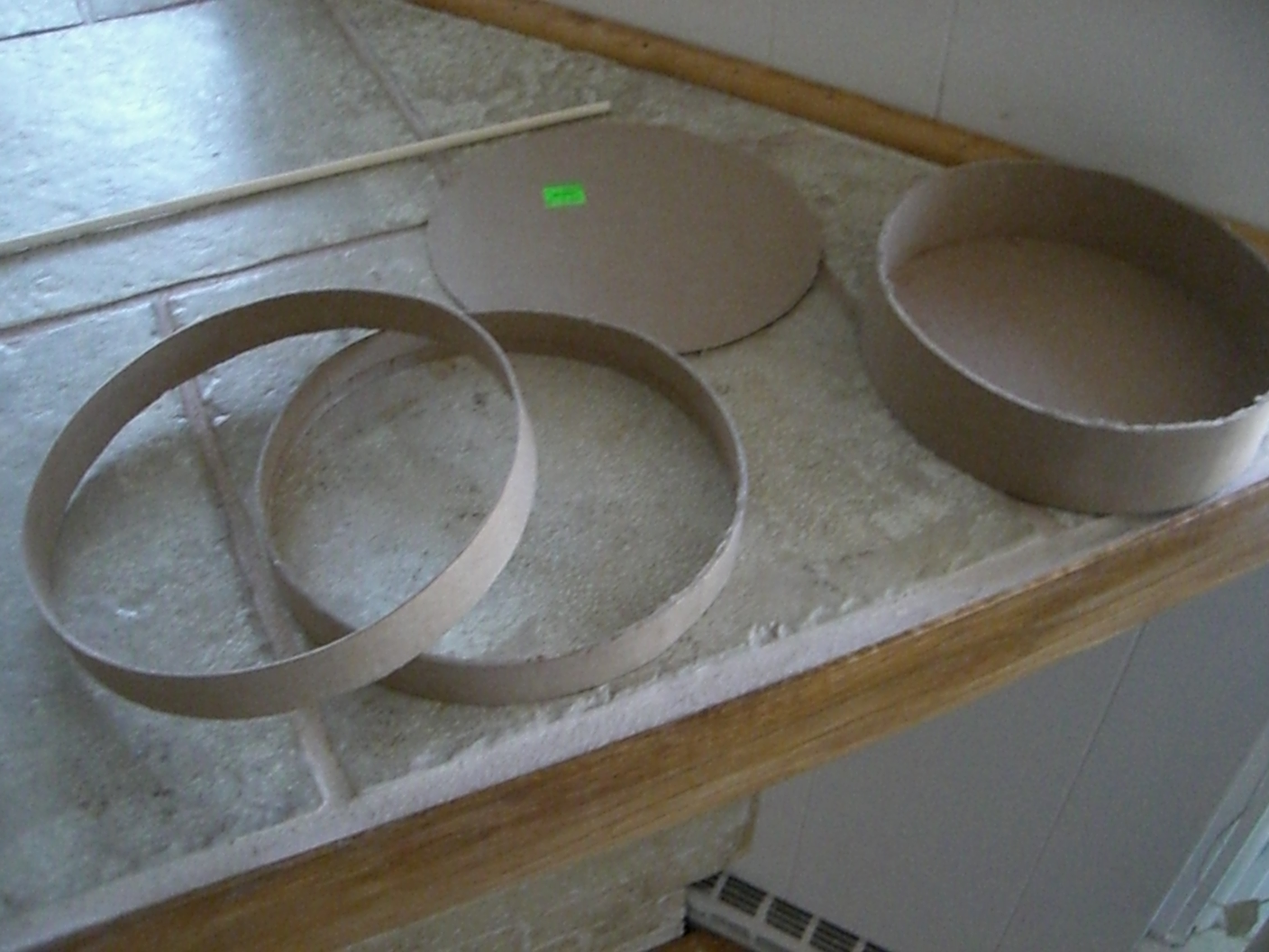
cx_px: 634
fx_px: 1393
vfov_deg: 37.7
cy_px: 476
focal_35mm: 38
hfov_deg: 49.0
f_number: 2.7
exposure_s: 1/40
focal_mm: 6.2
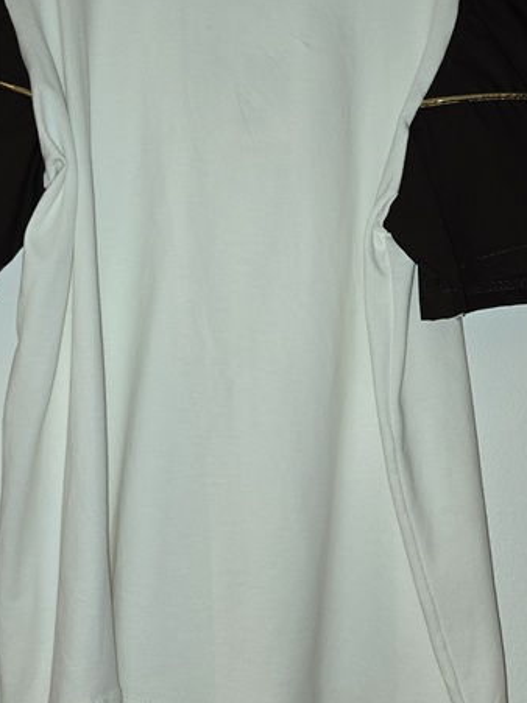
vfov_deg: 37.2
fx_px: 1036
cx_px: 226
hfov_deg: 28.5
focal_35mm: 51
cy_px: 249
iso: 32
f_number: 1.8
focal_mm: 5.4
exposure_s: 1/50
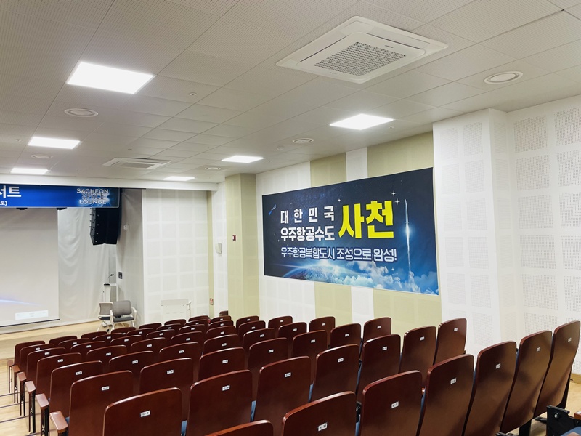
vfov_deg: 53.1
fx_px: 436
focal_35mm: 26
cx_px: 290
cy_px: 218
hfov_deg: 67.3
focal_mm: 4.2
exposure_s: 1/60
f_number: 1.6
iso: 64
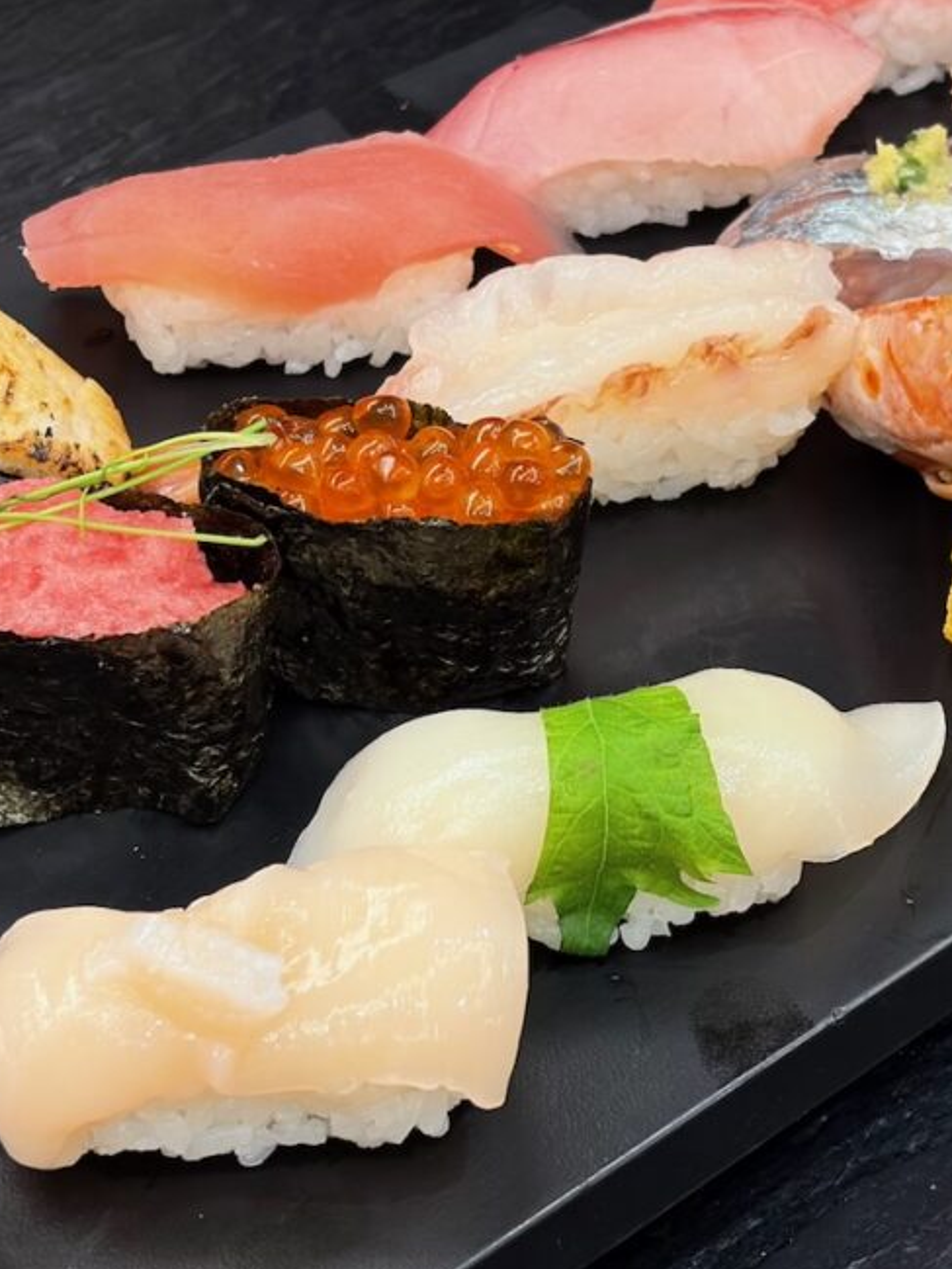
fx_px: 3006
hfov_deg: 18.0
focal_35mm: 82
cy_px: 530
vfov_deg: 23.8
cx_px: 594
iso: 100
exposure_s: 1/50
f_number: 1.6
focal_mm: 5.96
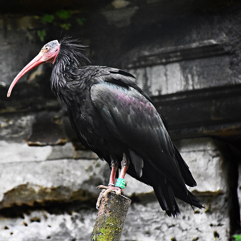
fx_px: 2119
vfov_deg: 6.5
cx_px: 68
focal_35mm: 269
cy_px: 121
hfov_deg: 6.5
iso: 8000
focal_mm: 140
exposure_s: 1/500
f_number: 5.6
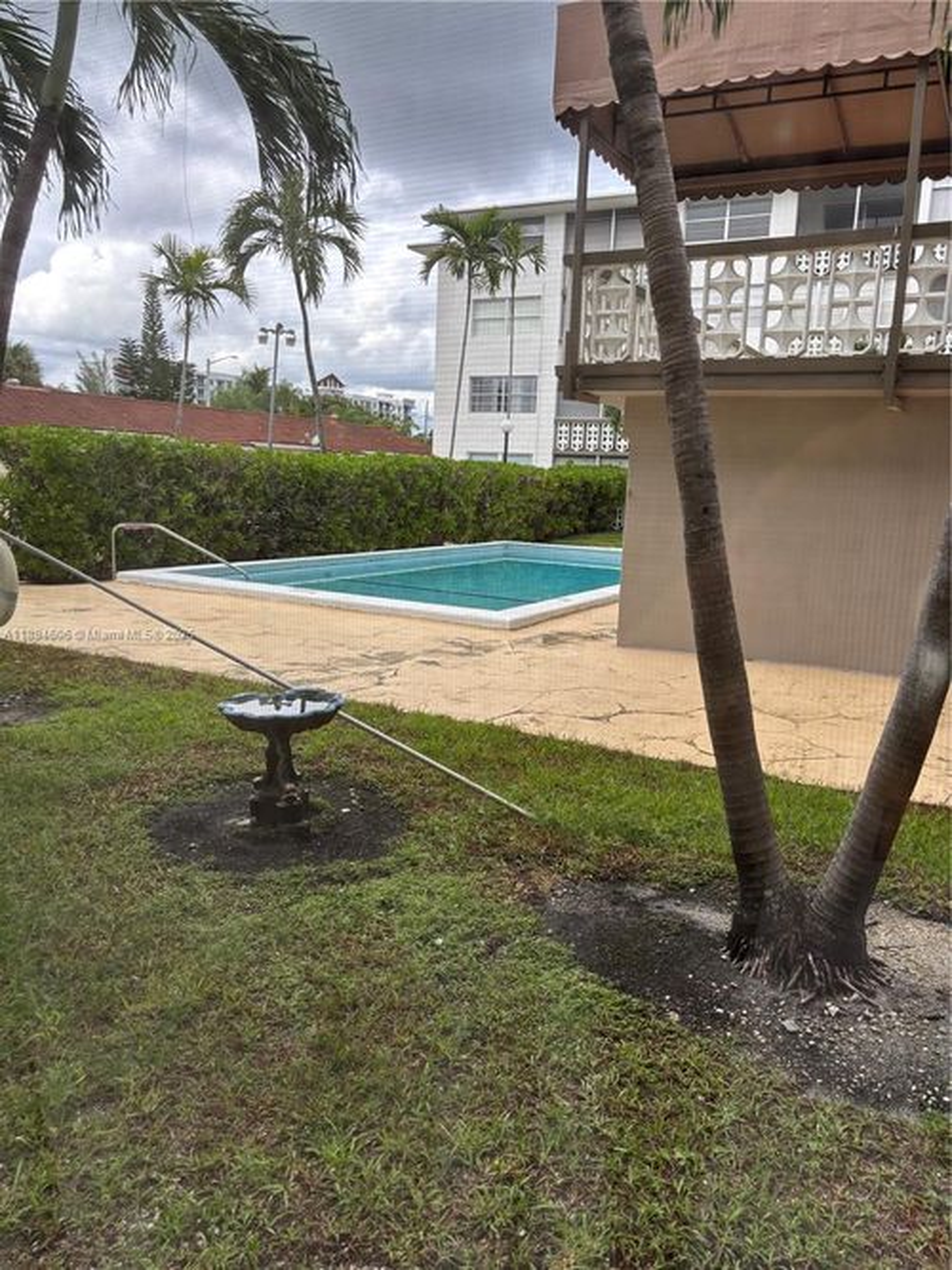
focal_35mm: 26
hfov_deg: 53.0
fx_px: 954
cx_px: 476
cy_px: 635
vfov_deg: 67.3
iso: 50
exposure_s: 1/831
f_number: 1.6
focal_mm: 5.96
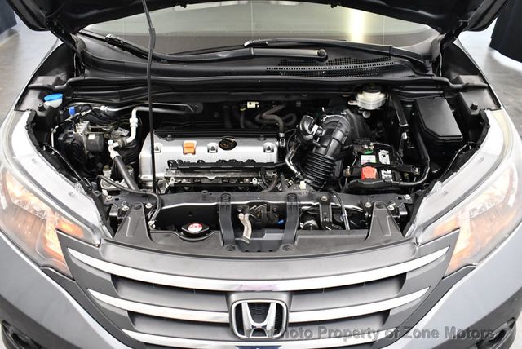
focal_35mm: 36
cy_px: 174
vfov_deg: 36.9
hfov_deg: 53.1
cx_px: 261
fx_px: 522
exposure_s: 1/125
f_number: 3.5
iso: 2800
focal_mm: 18
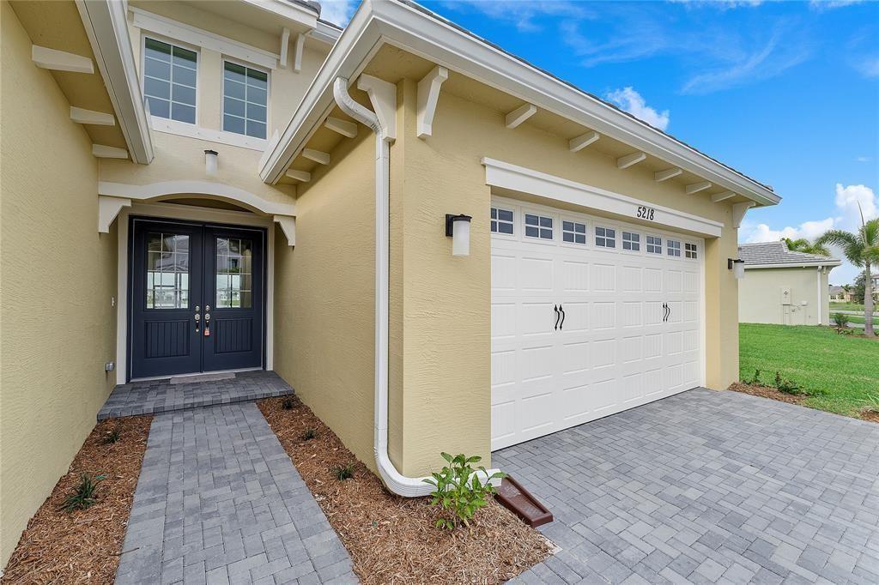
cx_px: 440
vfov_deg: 77.3
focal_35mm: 15
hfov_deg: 100.4
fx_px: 366
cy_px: 292
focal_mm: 10
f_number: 11
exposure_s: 1/50
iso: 100
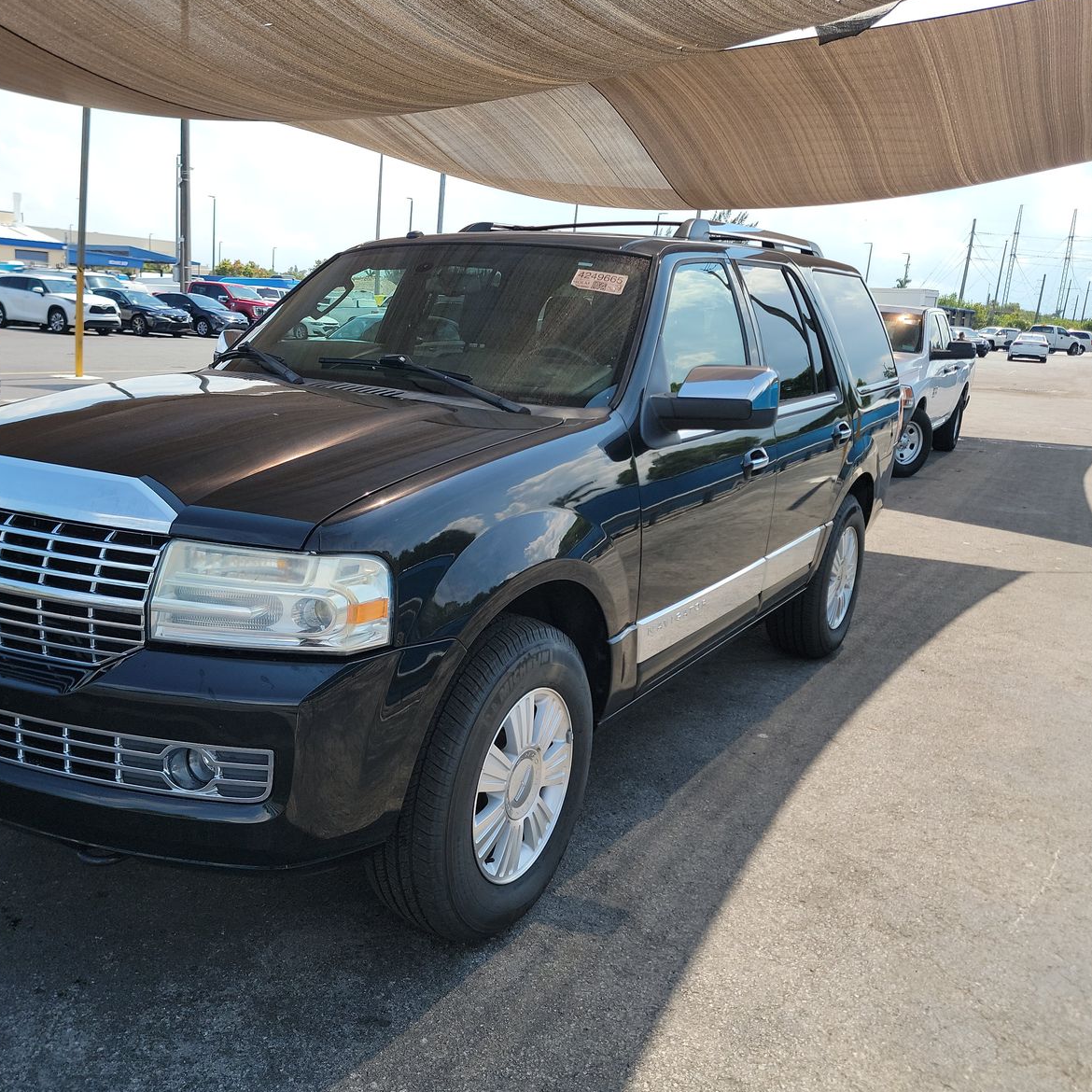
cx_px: 389
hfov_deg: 54.8
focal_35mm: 29
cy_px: 549
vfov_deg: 55.6
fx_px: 1035
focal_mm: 6.7
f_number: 1.8
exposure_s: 1/523
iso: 50
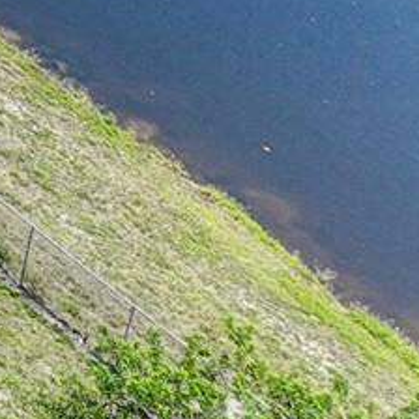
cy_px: -408
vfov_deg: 8.6
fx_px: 2657
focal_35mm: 194
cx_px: -1117
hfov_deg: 7.2
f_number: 2.8
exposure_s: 1/1600
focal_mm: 12.3
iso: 140
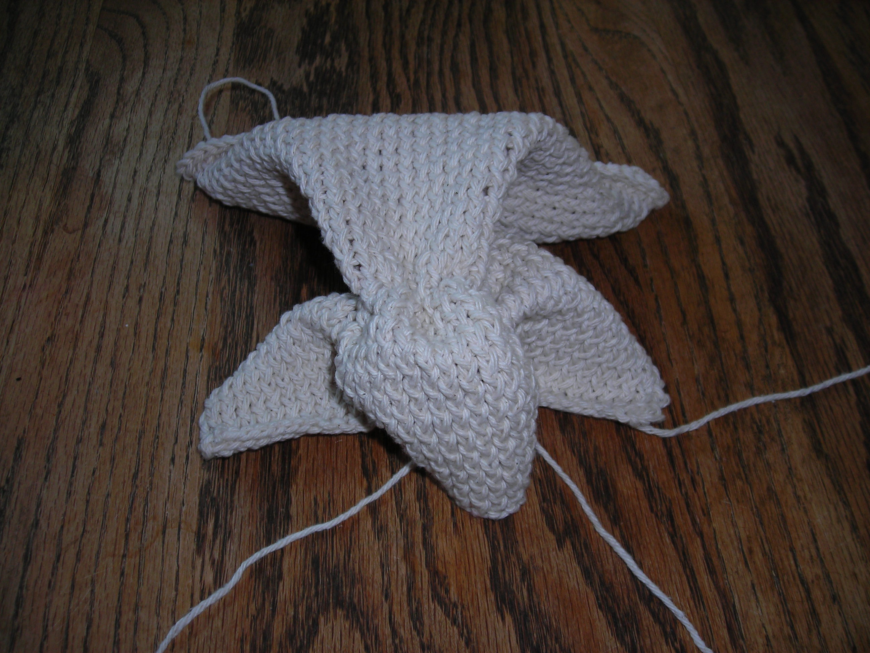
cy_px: 326
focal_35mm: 38
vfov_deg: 37.7
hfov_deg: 49.0
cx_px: 435
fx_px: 955
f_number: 3.2
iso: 50
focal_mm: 6.3
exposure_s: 1/60.1
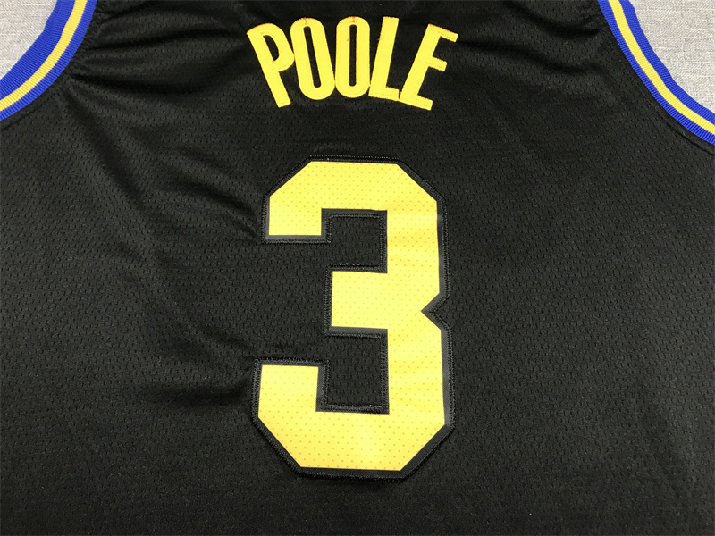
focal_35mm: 28
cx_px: 358
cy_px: 268
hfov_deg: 63.4
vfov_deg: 49.7
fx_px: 578
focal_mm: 3.99
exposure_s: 1/25
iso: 40
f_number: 1.8
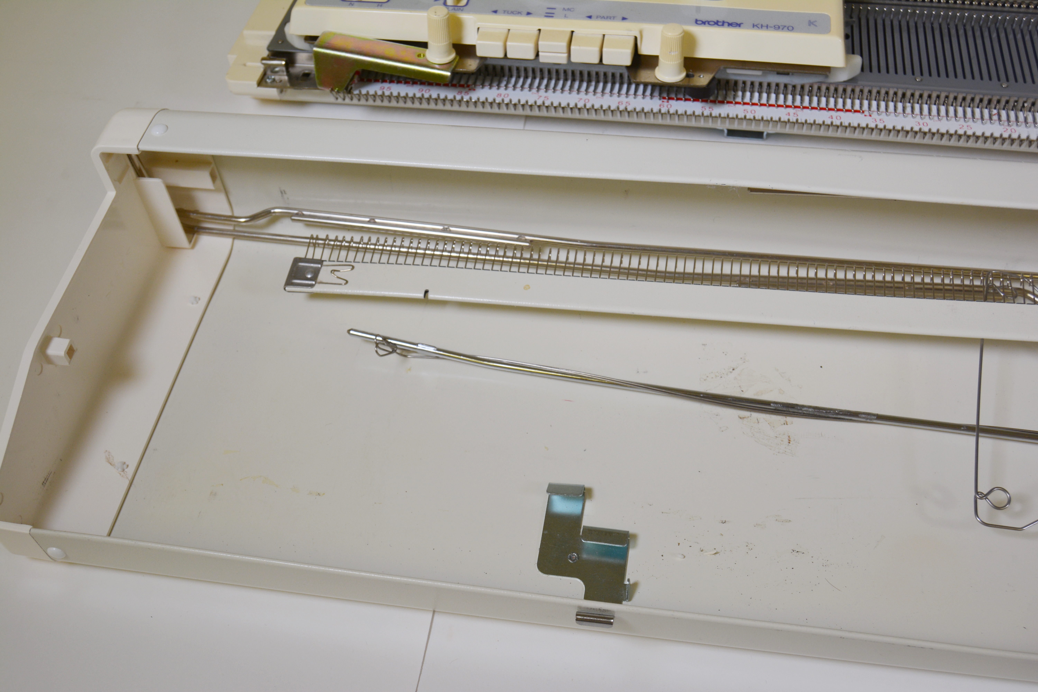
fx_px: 1124
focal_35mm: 39
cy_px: 346
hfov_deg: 49.6
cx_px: 519
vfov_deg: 34.2
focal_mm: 26
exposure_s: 1/160
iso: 200
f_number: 6.3
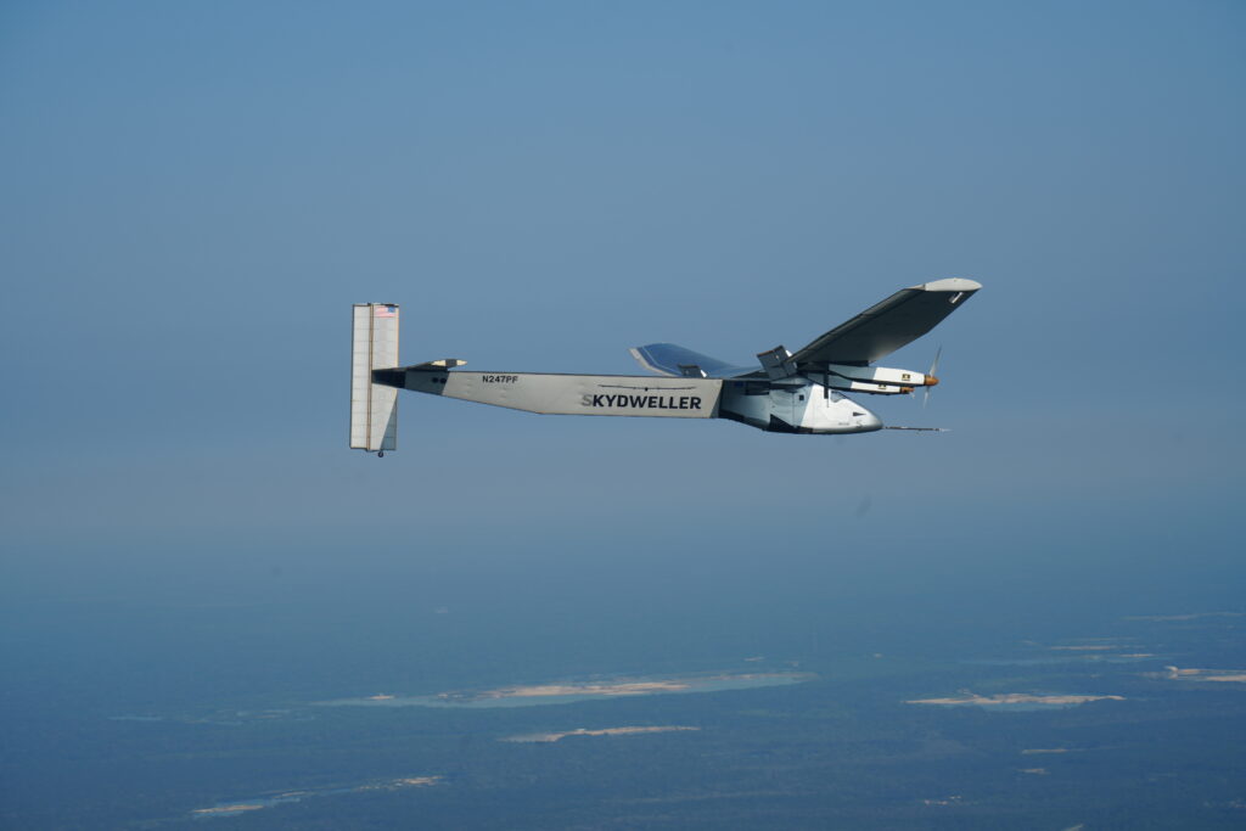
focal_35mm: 137
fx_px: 4742
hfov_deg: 15.0
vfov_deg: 10.0
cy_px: 416
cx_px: 623
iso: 100
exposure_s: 1/250
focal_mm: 137
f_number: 9
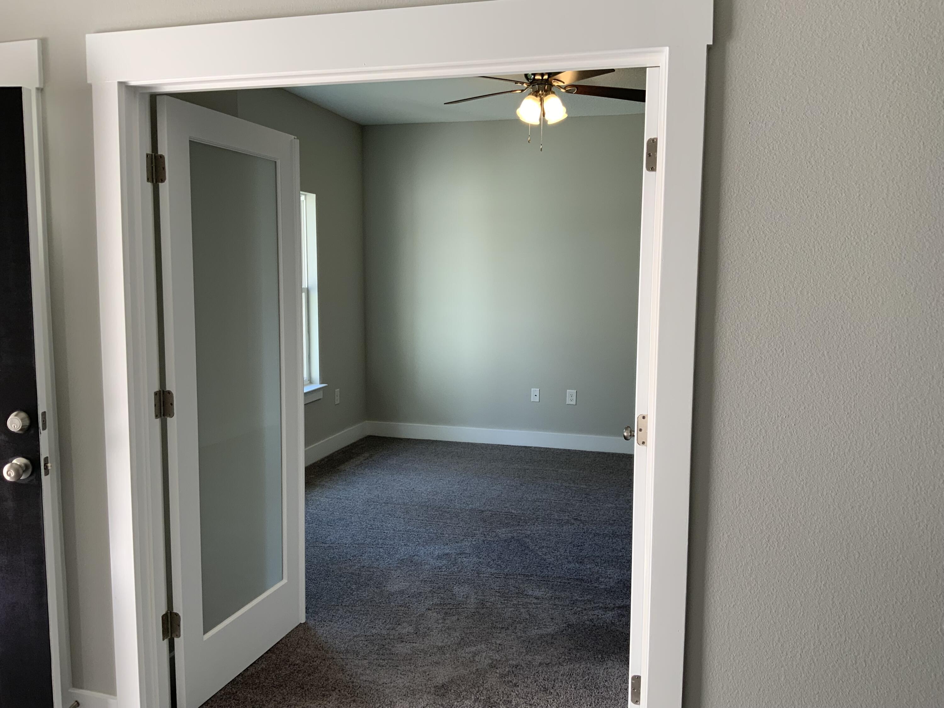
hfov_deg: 61.7
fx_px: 791
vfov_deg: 48.2
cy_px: 354
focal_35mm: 29
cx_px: 472
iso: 40
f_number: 1.8
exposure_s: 1/120
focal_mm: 3
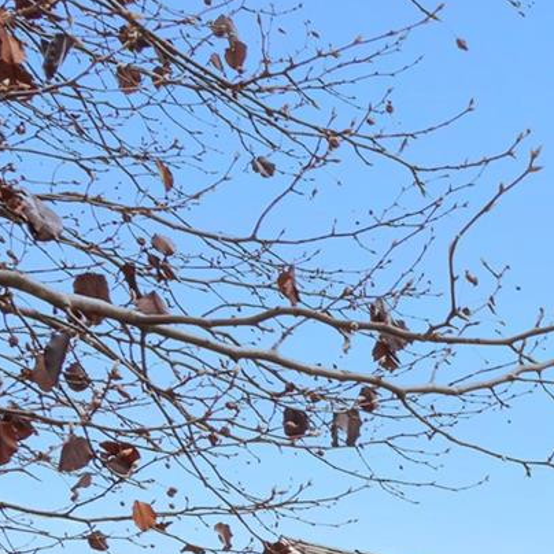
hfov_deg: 11.4
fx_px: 2499
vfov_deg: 12.4
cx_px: 1094
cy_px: 671
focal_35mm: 138
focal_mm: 32
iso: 400
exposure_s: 1/125
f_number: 9
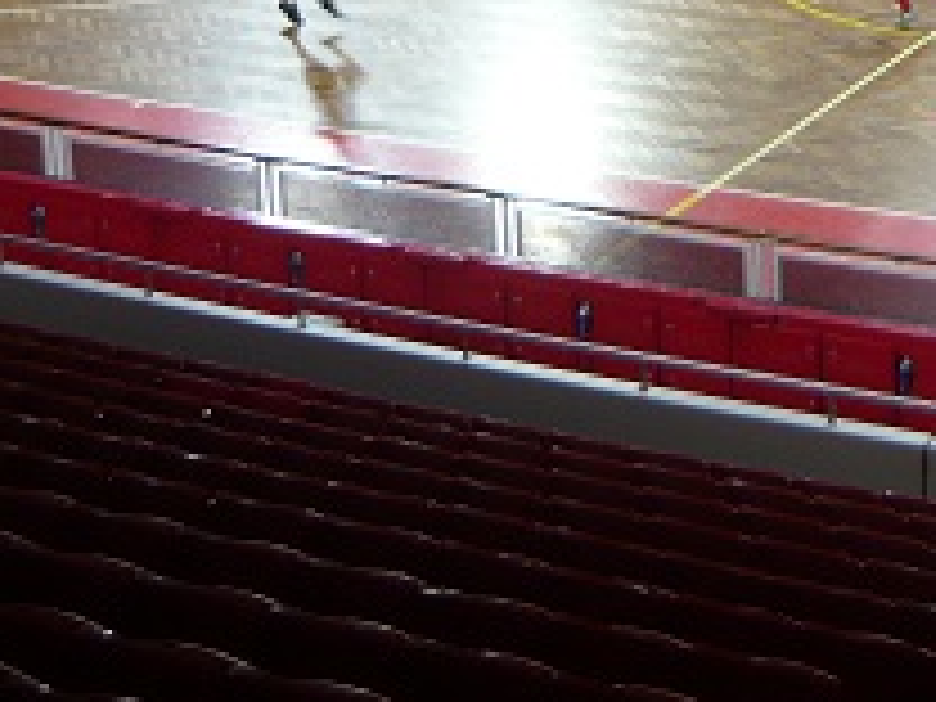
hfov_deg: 20.3
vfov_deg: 15.7
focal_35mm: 91
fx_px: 2461
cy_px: -130
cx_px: 1091
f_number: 2.8
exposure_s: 1/50
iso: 100
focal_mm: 5.5
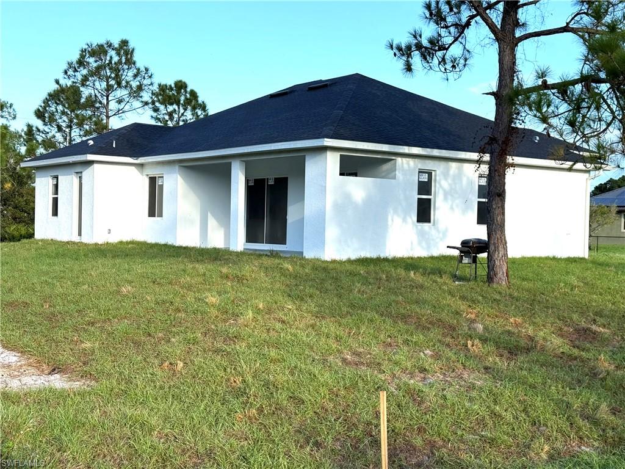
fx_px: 867
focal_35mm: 48
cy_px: 234
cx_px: 312
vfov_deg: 30.3
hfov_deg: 39.7
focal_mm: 6.76
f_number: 1.78
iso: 64
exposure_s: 1/1678
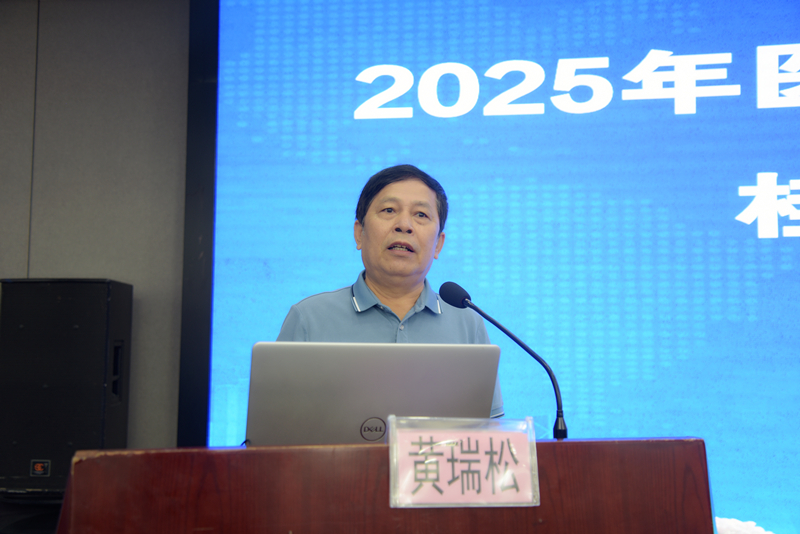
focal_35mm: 36
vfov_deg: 36.9
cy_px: 267
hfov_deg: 53.1
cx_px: 400
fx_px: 800
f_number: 4.5
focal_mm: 36
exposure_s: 1/40
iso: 280
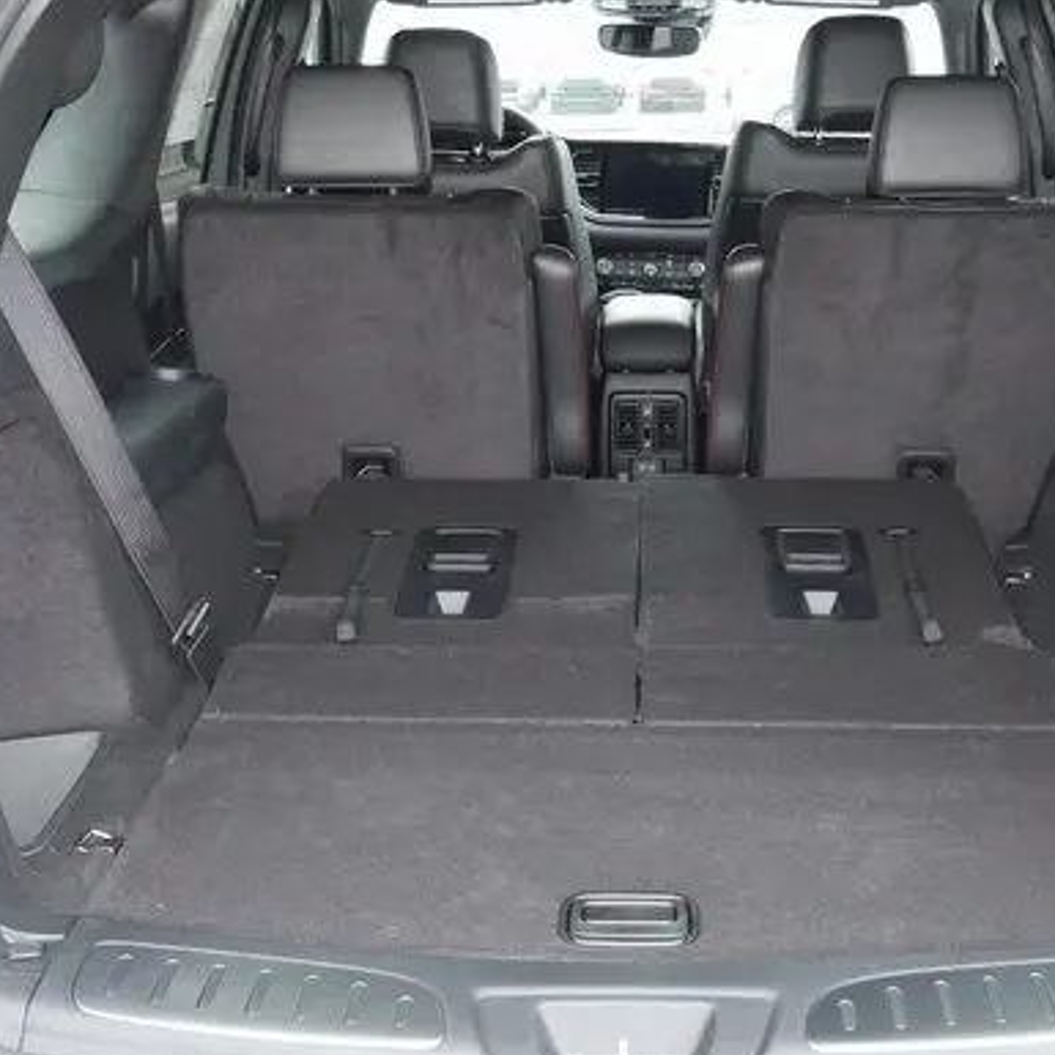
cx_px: 633
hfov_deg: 32.1
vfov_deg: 32.2
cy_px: 506
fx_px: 1827
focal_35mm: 53
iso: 1600
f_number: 5
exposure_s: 1/60
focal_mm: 18
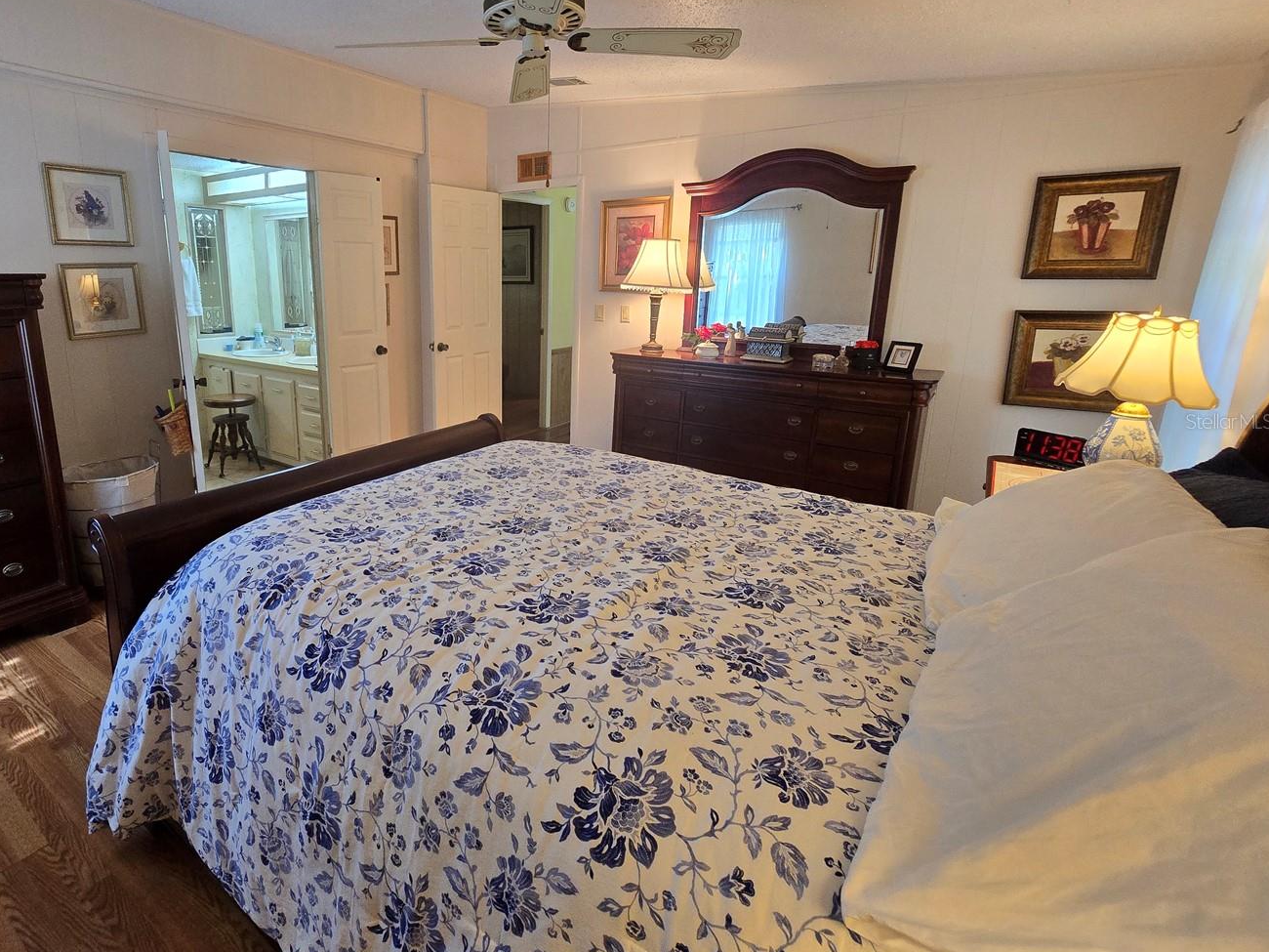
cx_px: 497
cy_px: 421
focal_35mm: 16
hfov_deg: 93.0
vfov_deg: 77.8
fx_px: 587
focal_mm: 2.2
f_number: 2.2
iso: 250
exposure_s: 1/60
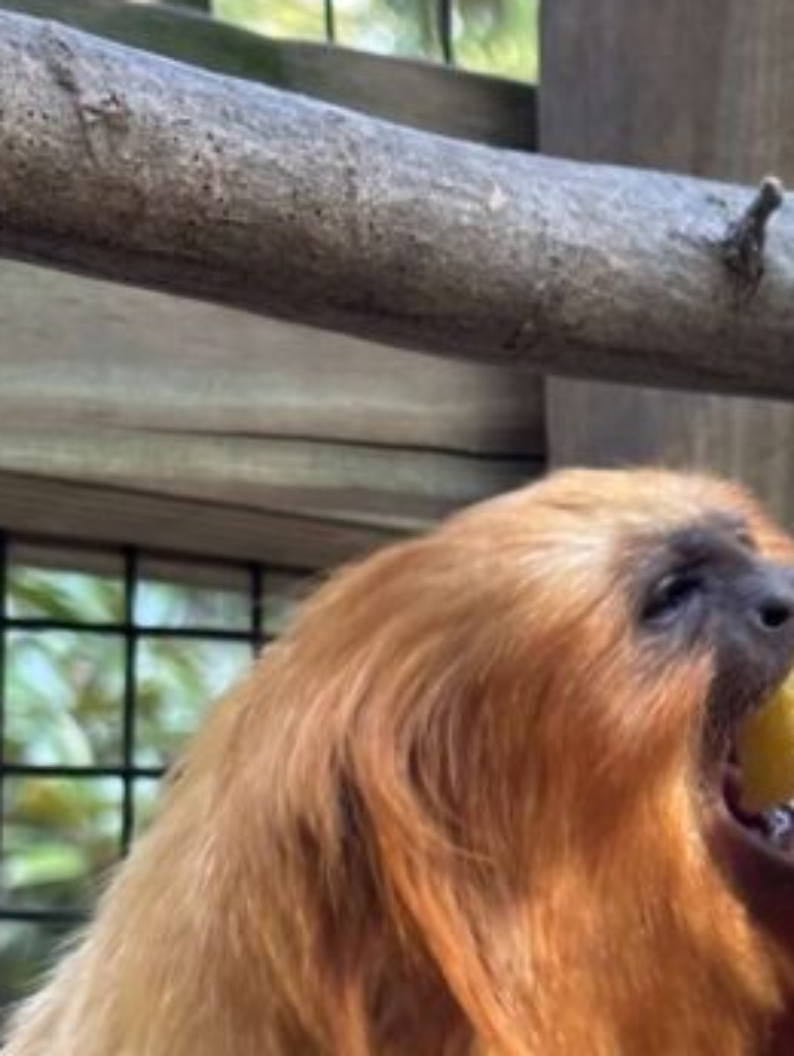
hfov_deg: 10.2
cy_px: 1007
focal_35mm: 142
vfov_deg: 13.7
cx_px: 1054
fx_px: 4337
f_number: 1.78
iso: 100
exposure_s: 1/60
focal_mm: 6.86
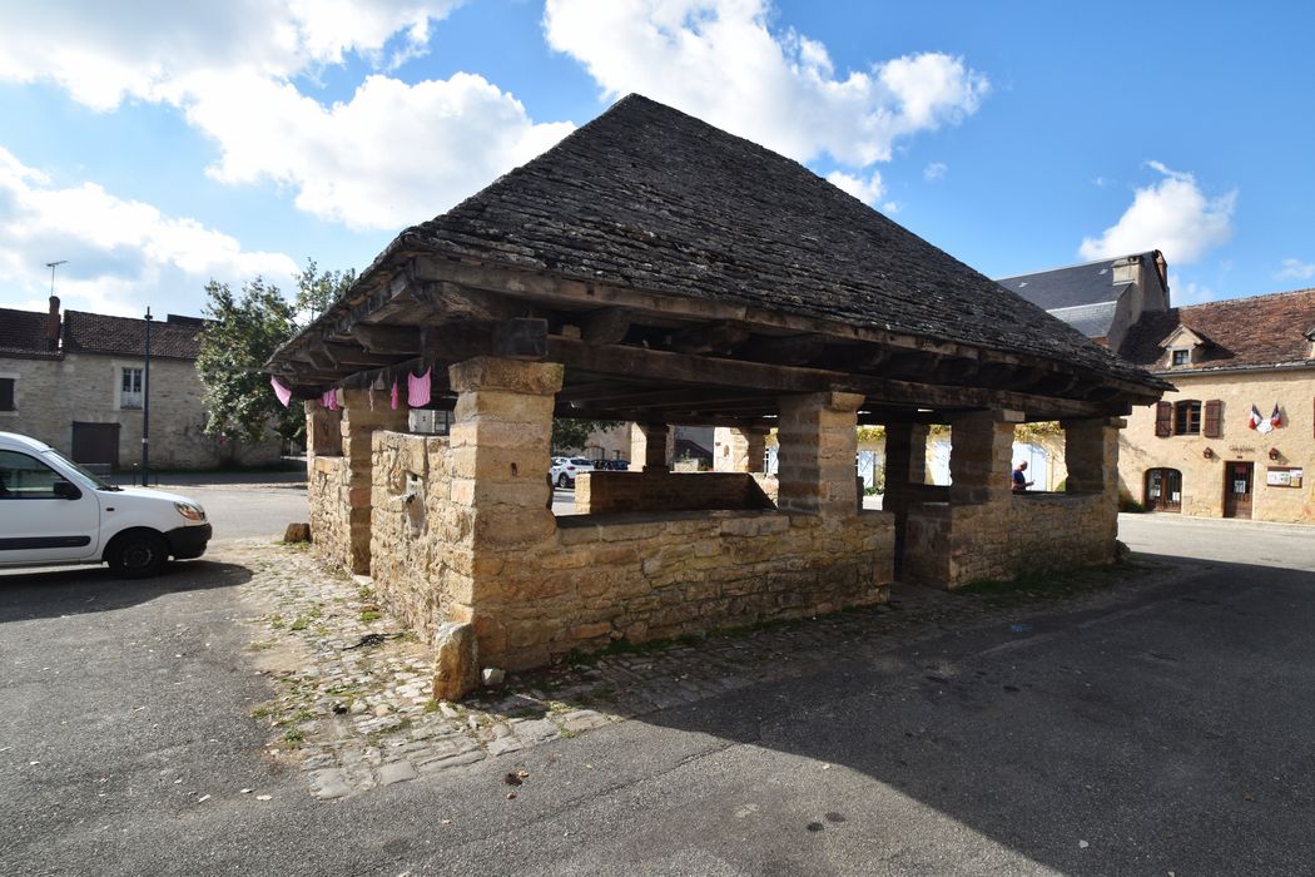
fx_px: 630
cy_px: 438
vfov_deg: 69.7
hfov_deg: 92.4
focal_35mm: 17
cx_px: 658
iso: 200
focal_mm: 11.5
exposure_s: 1/320
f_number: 9
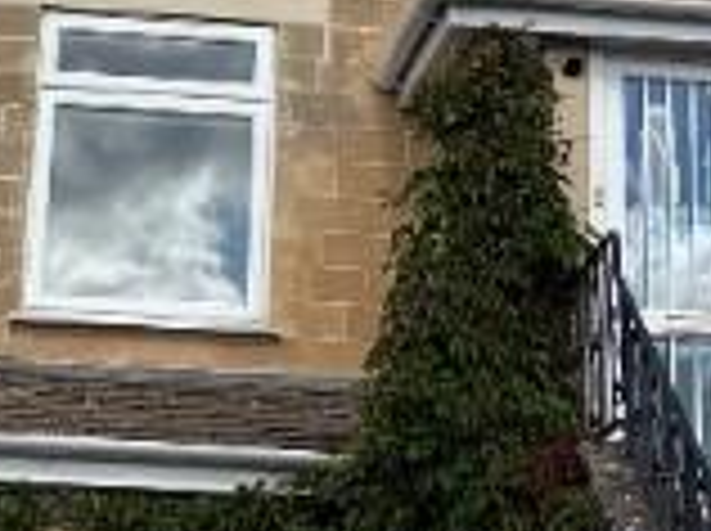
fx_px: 3466
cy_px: -410
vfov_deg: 8.4
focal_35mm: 169
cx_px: 360
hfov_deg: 11.7
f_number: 1.6
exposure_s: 1/3448
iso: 50
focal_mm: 5.96
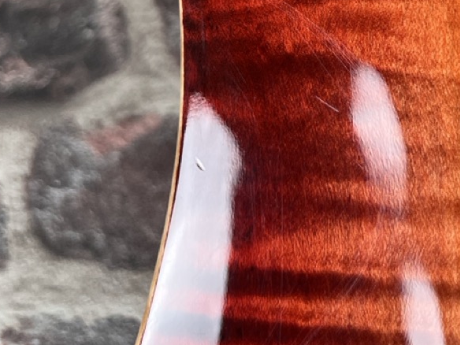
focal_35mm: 57
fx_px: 757
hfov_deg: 33.6
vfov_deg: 21.8
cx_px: 291
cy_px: -156
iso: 100
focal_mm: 5.1
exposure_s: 1/122
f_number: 1.6
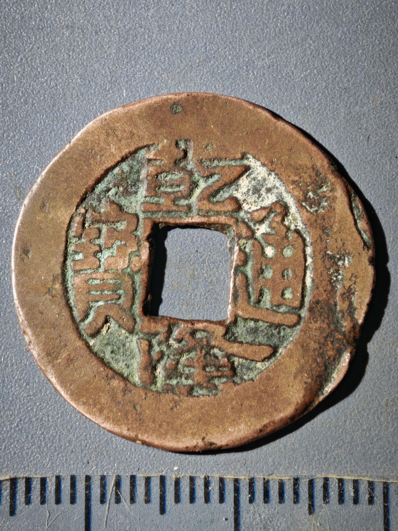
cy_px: 266
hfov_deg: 13.7
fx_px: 1656
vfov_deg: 18.2
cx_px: 199
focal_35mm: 108
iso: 160
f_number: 2
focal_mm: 9
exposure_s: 1/100
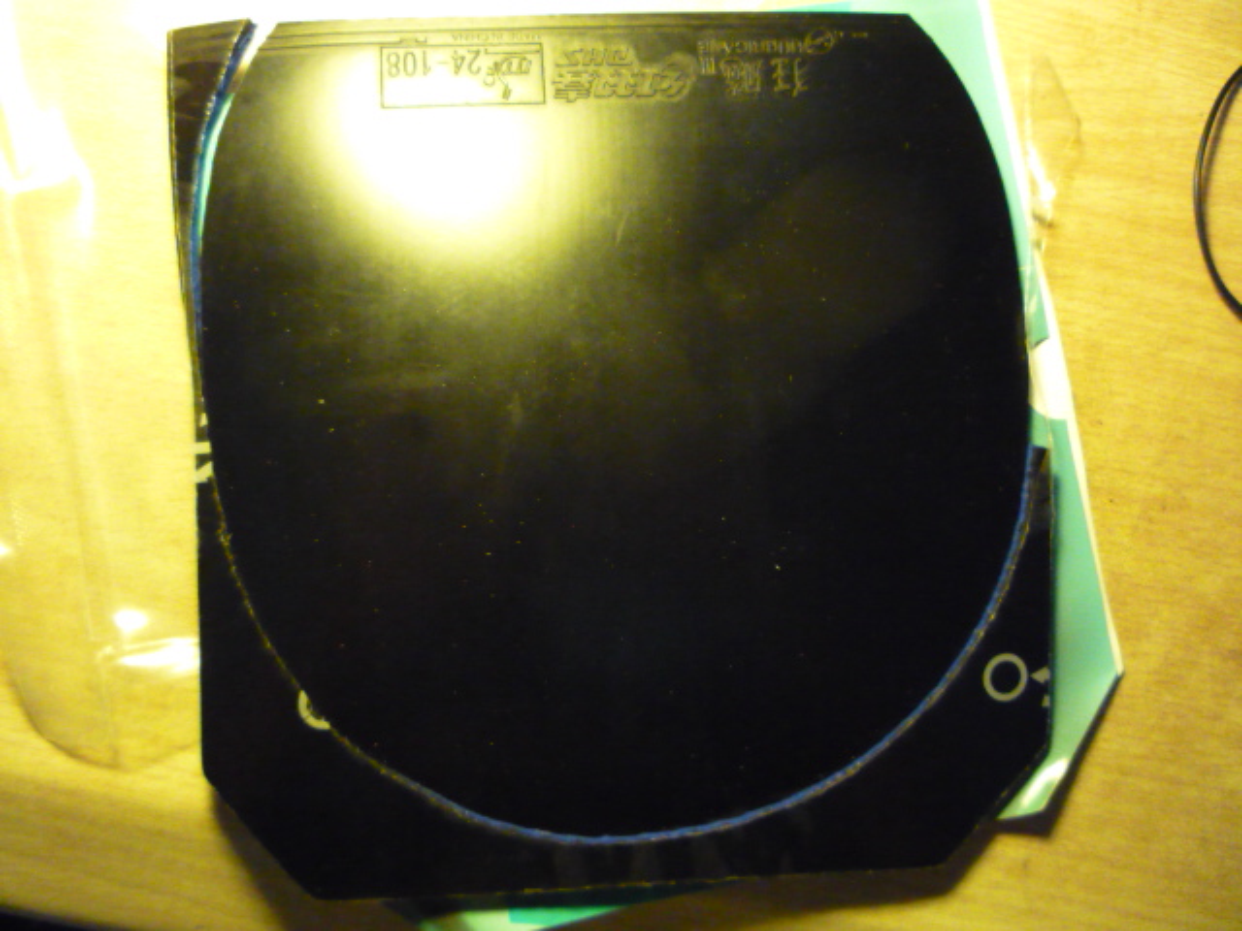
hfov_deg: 60.0
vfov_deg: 46.8
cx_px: 621
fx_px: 1076
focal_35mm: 30
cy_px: 466
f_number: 3.5
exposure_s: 1/40
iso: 800
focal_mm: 5.2
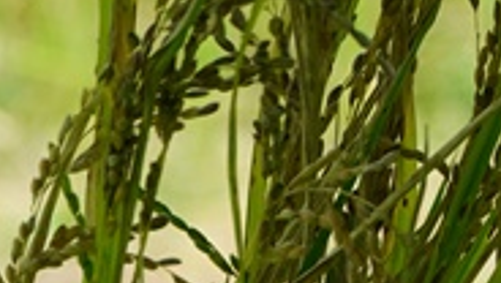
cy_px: 763
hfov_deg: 3.4
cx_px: -534
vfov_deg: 1.9
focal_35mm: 632
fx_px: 8406
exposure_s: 1/160
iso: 100
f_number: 5.6
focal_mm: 74
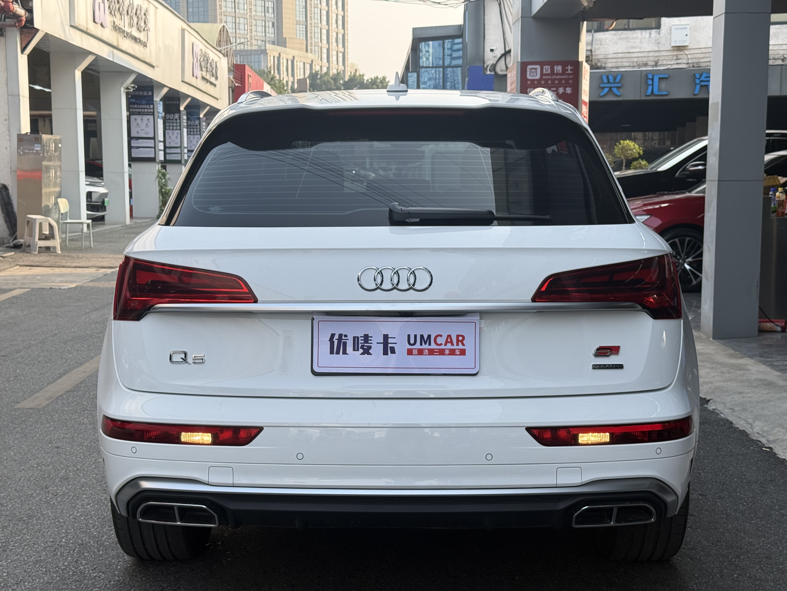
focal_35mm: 48
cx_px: 394
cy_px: 296
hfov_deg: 39.7
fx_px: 1091
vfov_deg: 30.3
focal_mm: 6.76
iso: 64
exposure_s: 1/875
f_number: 1.78
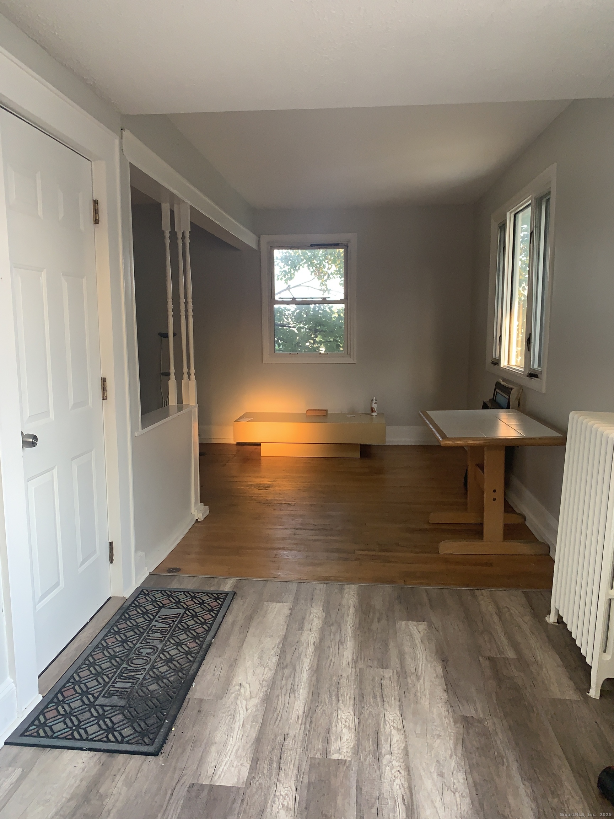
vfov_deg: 67.3
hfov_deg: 53.1
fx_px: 615
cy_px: 410
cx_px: 307
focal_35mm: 26
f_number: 1.8
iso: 100
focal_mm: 4.25
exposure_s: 1/60
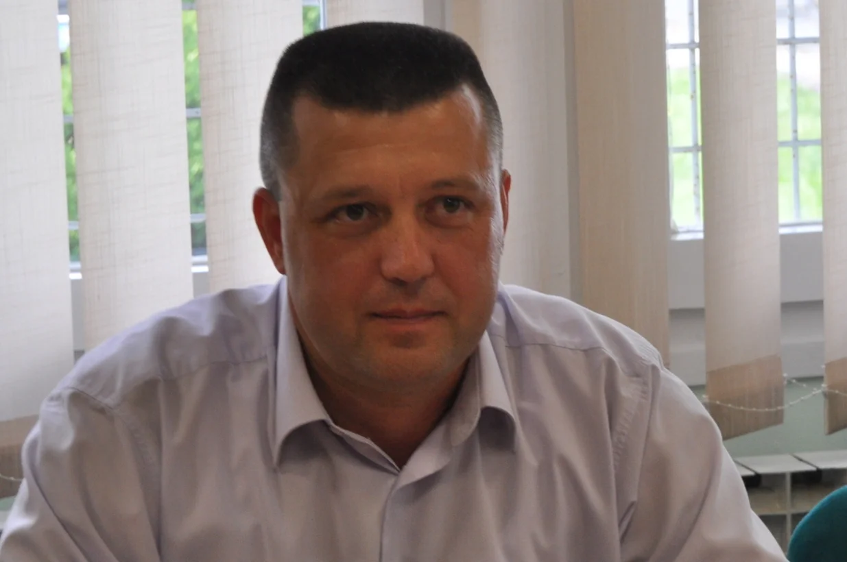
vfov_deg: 16.5
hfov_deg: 24.6
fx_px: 1938
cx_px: 424
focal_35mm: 82
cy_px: 281
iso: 500
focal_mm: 55
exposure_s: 1/60
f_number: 5.6
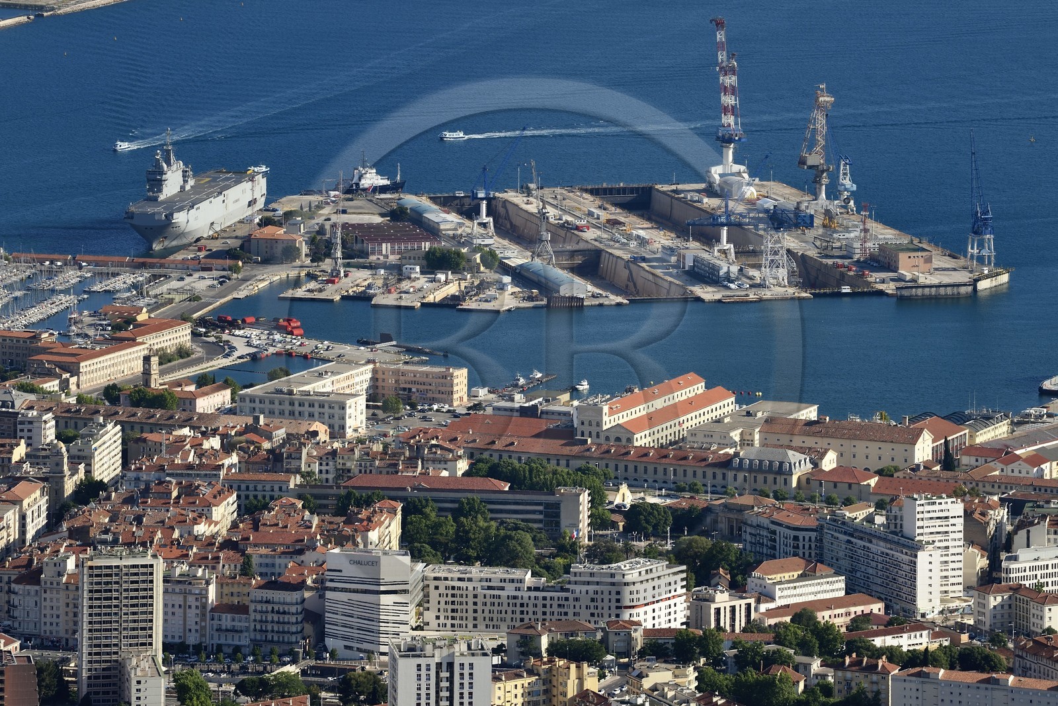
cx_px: 529
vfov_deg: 6.9
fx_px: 5878
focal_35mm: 200
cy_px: 353
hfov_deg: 10.3
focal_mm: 200
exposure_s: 1/500
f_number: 9
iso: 200
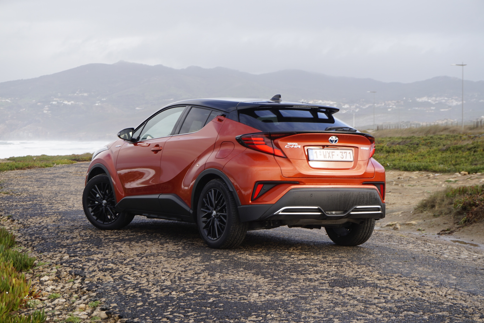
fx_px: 1008
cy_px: 162
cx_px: 242
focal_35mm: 75
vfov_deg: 18.2
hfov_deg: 27.0
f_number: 7.1
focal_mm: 50
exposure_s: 1/80
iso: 100
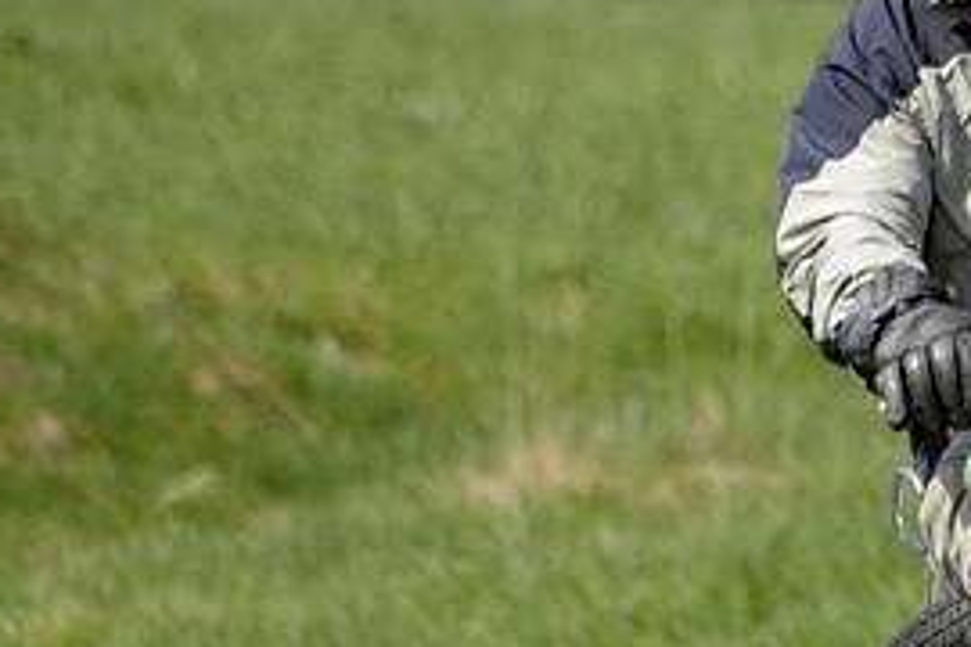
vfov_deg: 1.5
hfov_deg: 2.3
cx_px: 1036
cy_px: 640
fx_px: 23976
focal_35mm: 889
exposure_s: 1/400
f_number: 7.1
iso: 200
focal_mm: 300
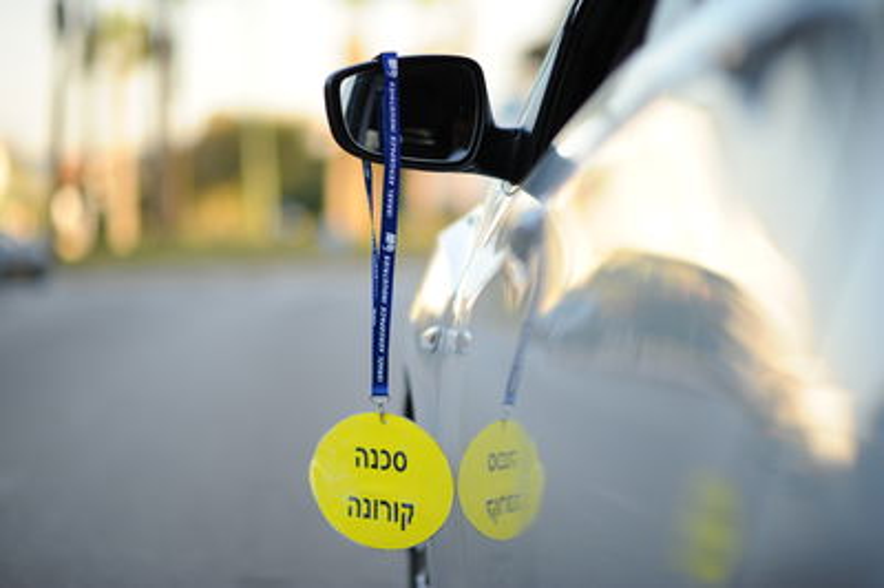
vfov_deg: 16.0
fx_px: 2085
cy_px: 294
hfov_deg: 23.9
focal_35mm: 85
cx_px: 442
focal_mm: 85
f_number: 1.4
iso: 500
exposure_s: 1/6400
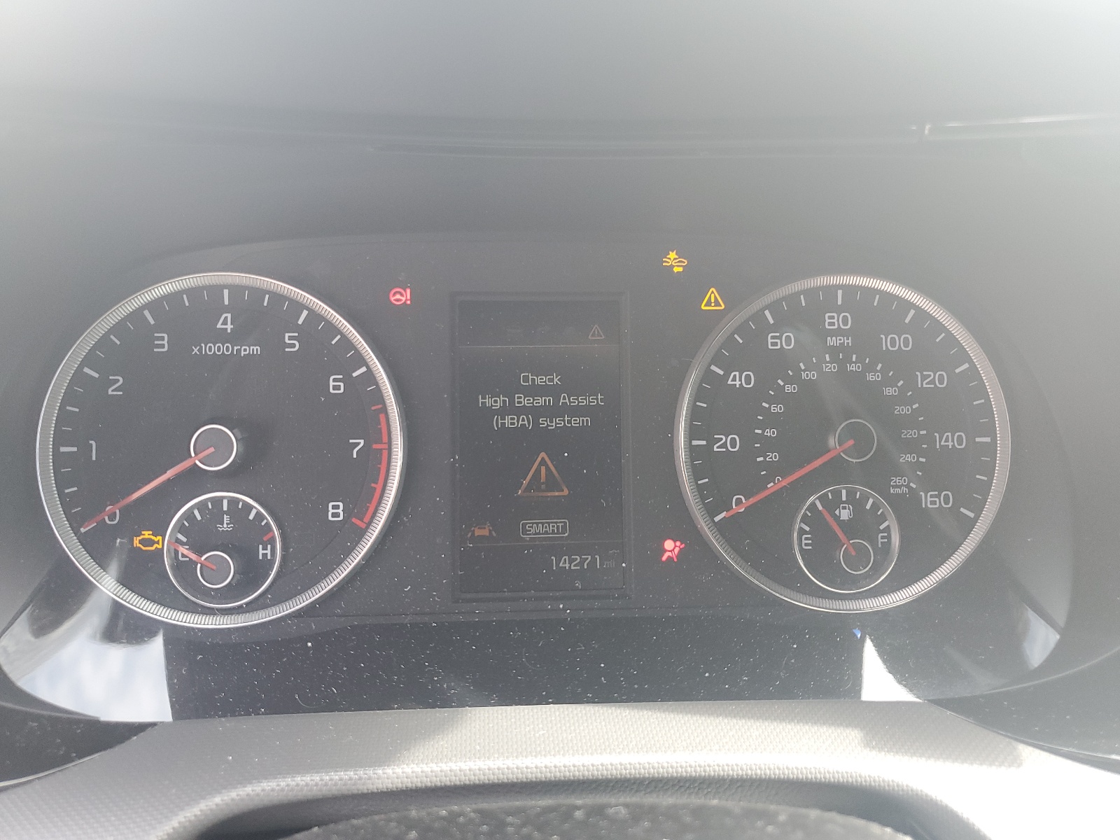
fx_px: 841
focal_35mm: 26
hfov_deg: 67.3
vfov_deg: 53.1
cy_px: 420
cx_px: 560
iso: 81
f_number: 1.5
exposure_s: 1/60.2
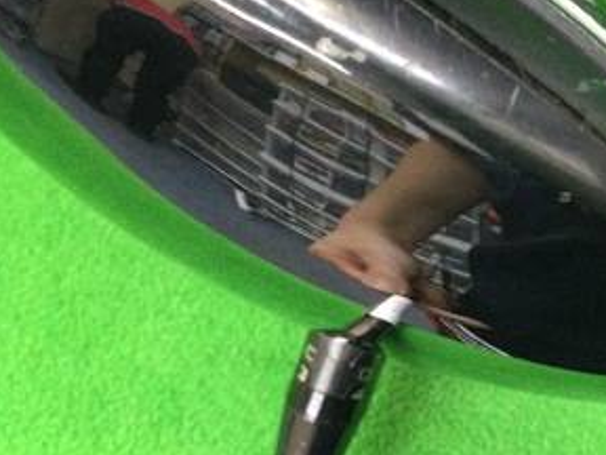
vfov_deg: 20.9
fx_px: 1208
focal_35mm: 69
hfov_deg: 27.3
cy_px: 55
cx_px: 530
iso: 200
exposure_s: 1/15
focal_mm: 3.3
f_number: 2.4
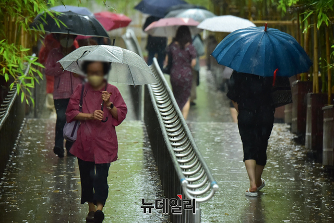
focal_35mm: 330
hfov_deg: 6.2
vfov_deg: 4.2
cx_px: 167
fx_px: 3062
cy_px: 112
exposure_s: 1/250
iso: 1000
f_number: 5.6
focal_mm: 330
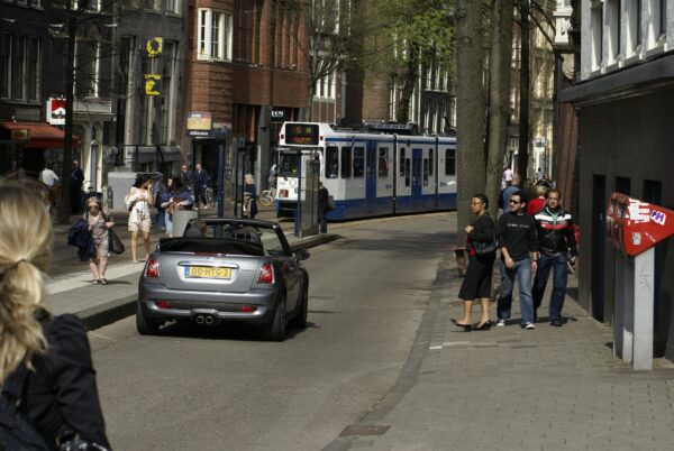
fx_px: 1969
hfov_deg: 19.4
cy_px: 226
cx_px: 337
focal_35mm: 105
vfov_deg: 13.1
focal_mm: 70
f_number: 10
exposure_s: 1/200
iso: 100
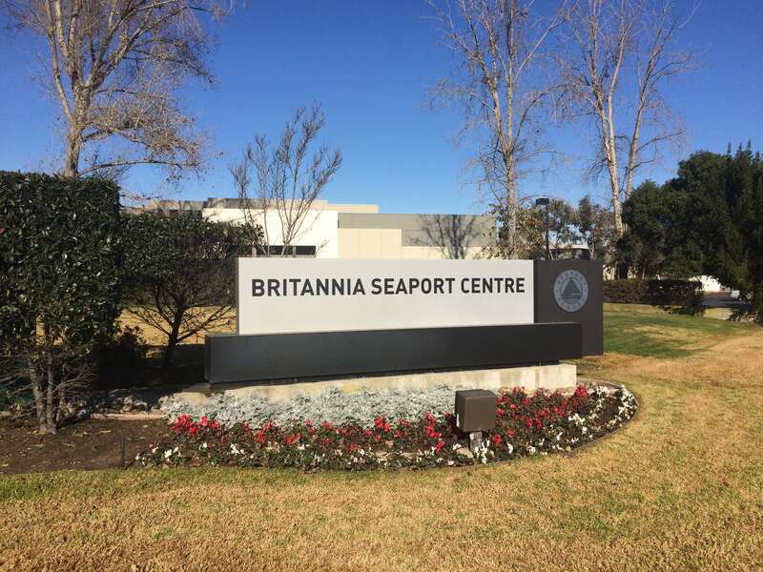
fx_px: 639
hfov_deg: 61.7
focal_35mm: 29
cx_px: 382
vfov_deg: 48.2
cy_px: 286
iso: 32
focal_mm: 4.15
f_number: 2.2
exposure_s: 1/3731
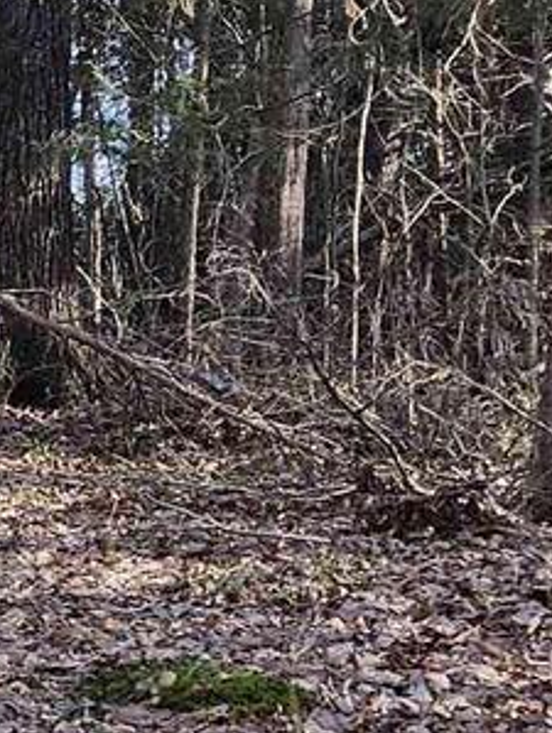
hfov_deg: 11.7
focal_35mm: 118
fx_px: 2504
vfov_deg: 16.7
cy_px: 382
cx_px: -420
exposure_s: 1/130
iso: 25
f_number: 1.8
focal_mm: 5.4
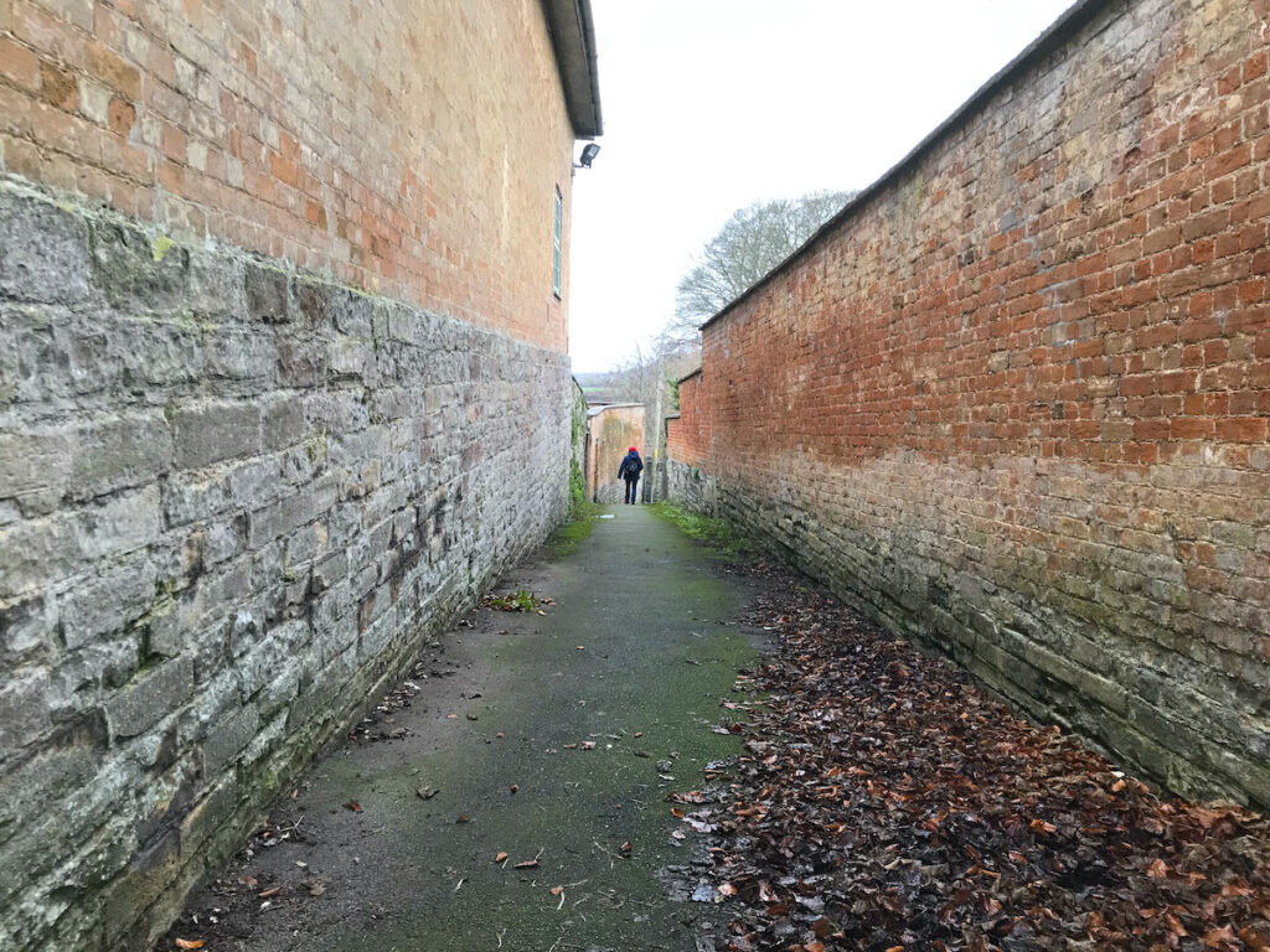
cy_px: 476
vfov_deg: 49.7
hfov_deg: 63.4
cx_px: 635
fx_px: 1027
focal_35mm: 28
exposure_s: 1/33
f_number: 1.8
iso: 20
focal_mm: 3.99
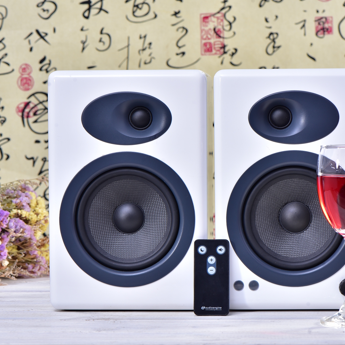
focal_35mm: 134
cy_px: 173
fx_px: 1511
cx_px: 198
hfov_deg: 13.0
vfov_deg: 13.0
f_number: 11
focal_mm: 105
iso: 200
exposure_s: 1/125
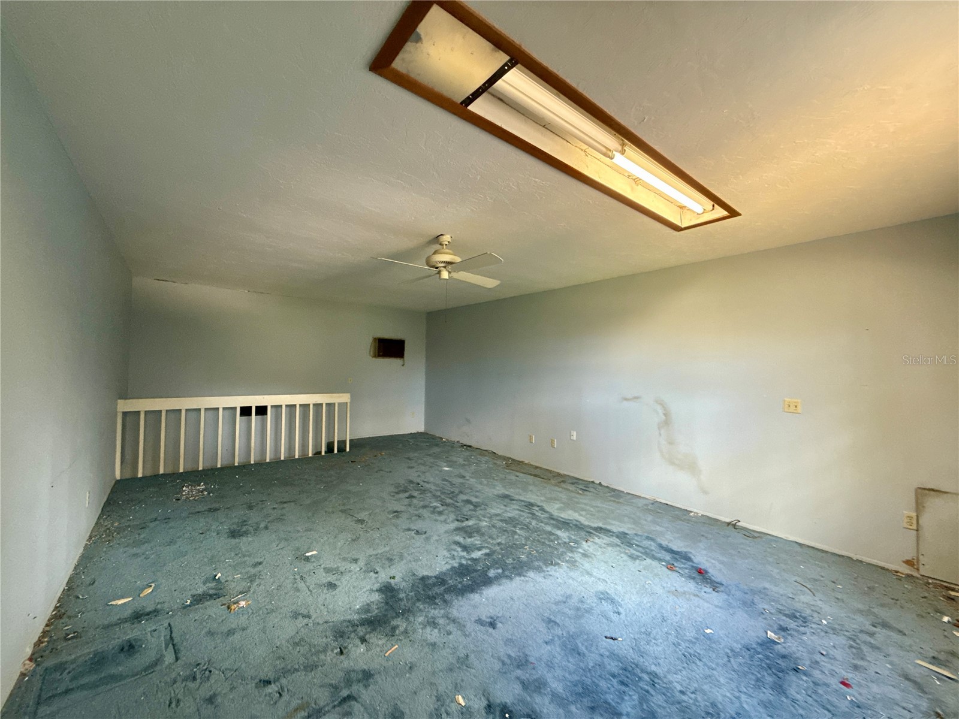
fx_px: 388
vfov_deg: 85.7
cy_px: 360
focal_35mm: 14
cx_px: 480
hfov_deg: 102.1
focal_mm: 2.22
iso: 500
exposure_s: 1/60
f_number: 2.2
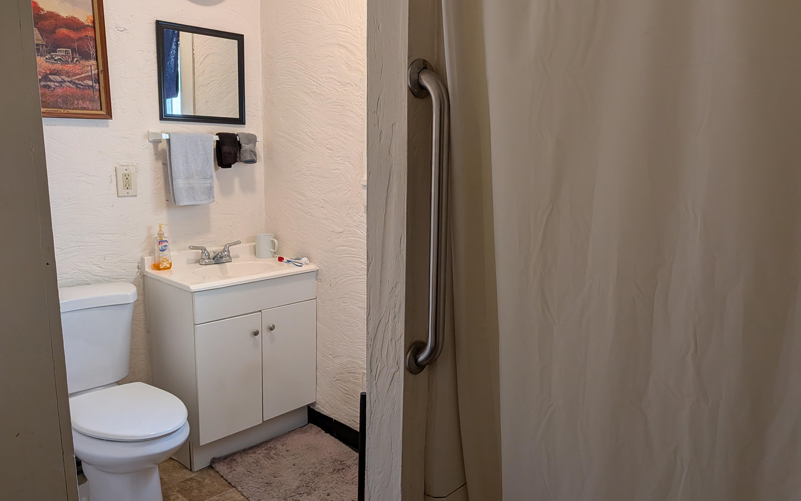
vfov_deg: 47.5
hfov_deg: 70.4
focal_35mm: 26
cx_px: 404
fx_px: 568
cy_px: 274
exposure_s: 1/79.5
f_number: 1.7
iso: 31
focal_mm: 4.53
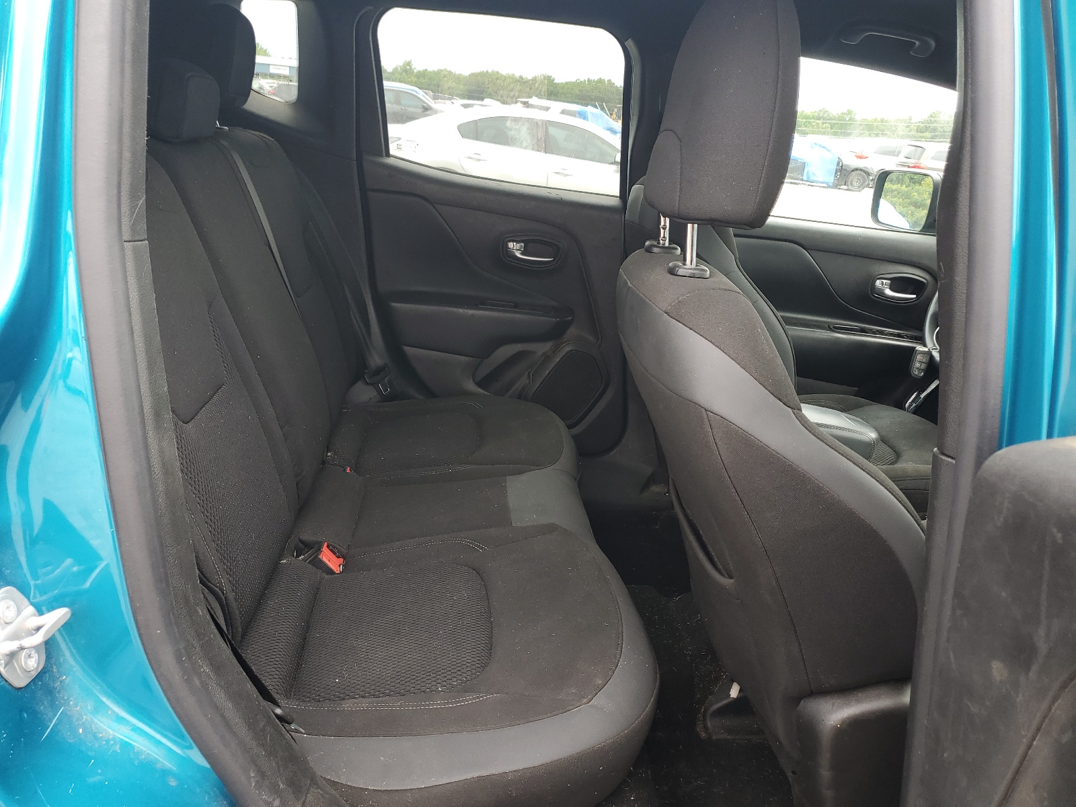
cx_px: 538
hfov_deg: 67.3
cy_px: 404
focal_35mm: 26
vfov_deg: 53.1
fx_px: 808
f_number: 1.5
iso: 50
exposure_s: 1/139
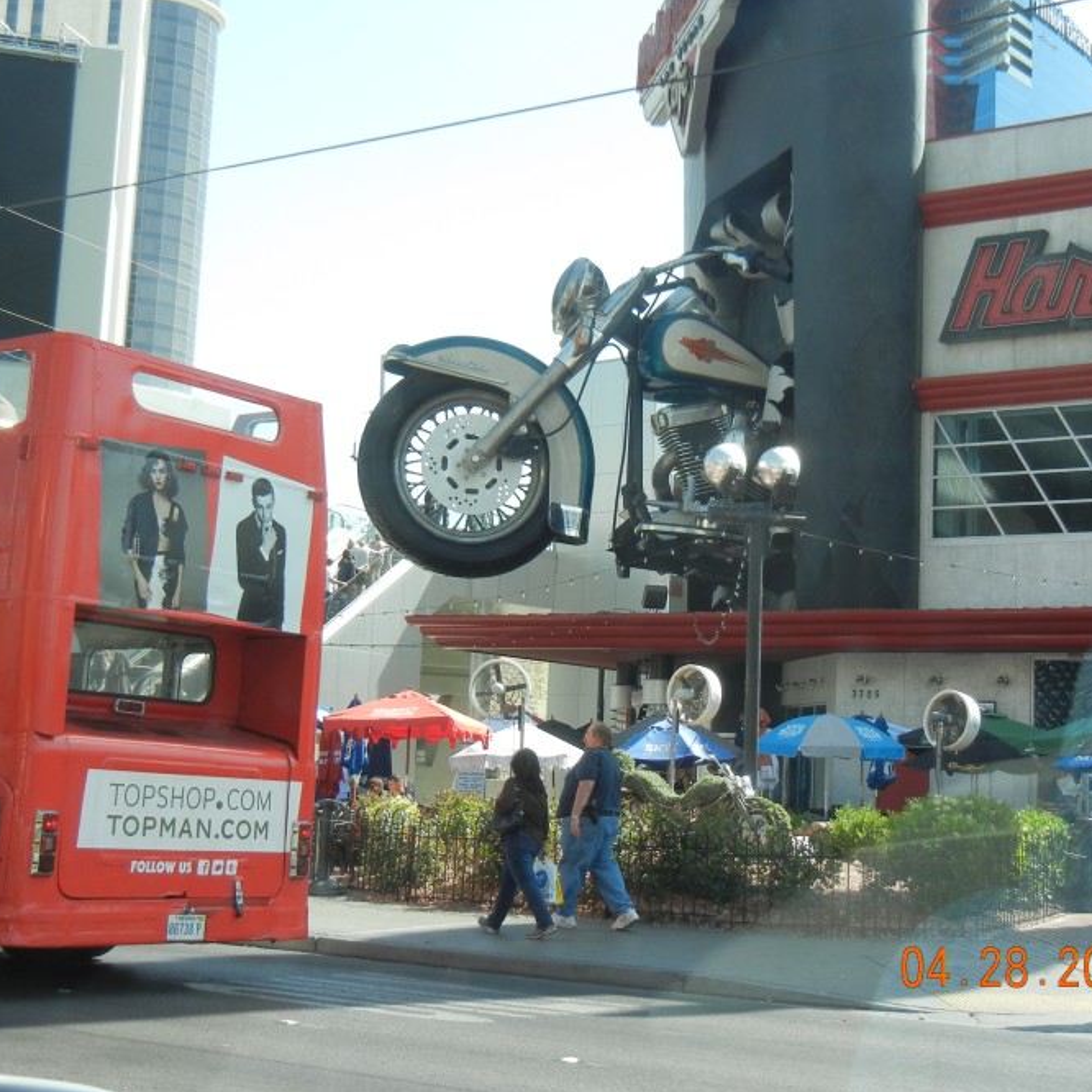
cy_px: 469
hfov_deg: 32.2
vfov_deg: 32.2
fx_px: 1892
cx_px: 577
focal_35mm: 53
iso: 160
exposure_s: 1/372
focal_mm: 7.1
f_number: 3.7
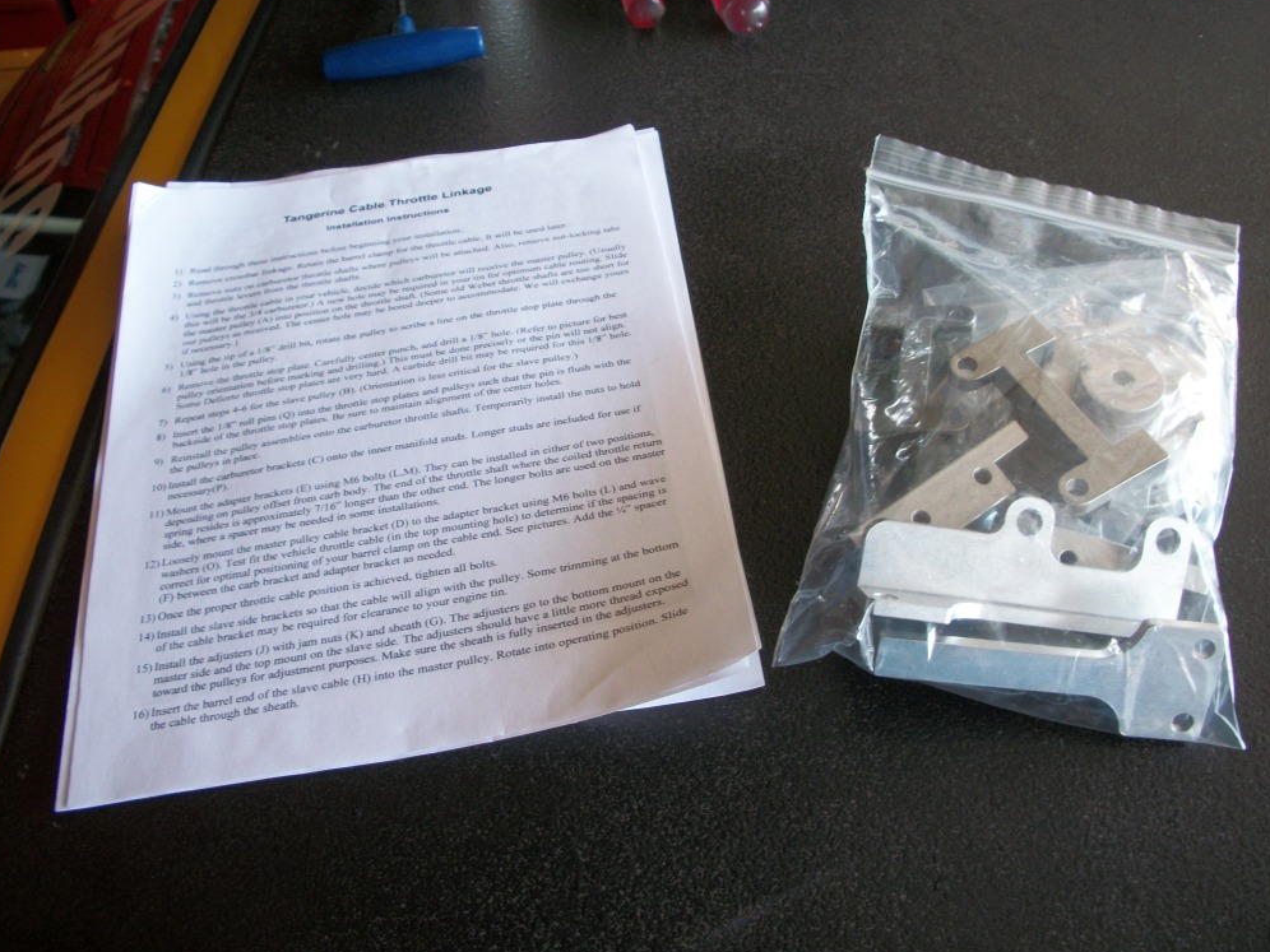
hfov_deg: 51.4
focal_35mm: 36
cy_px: 470
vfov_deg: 39.7
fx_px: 1321
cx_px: 641
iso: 119
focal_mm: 6.3
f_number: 3.1
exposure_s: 1/30
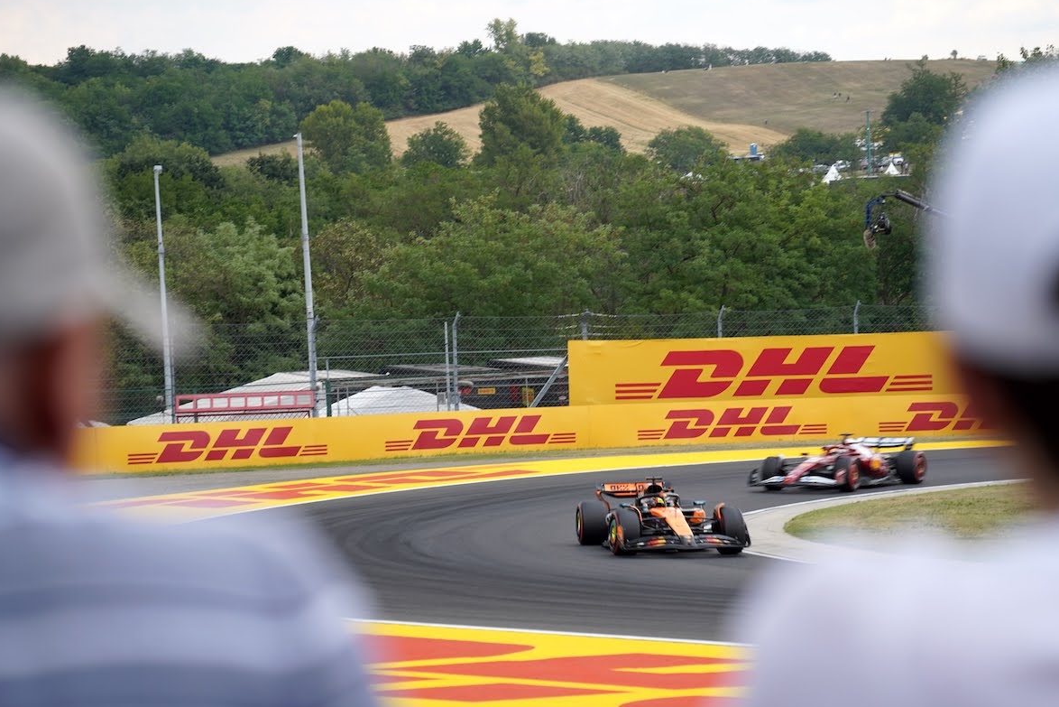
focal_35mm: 138
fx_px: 4060
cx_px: 536
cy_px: 349
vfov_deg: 9.9
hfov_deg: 14.9
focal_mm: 135
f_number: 5
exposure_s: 1/160
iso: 125
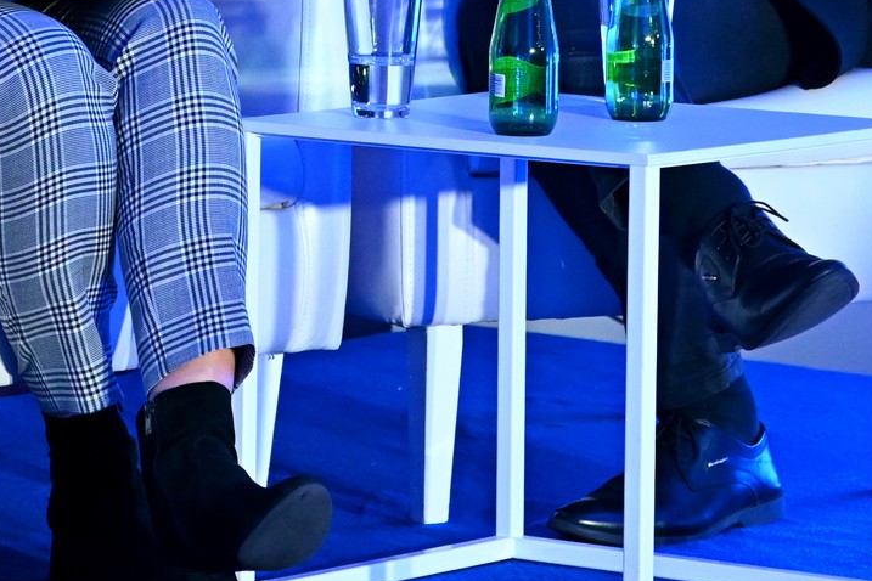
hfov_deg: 6.9
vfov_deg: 4.6
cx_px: 167
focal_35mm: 300
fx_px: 7266
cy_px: -179
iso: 3200
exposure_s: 1/125
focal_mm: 70
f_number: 4
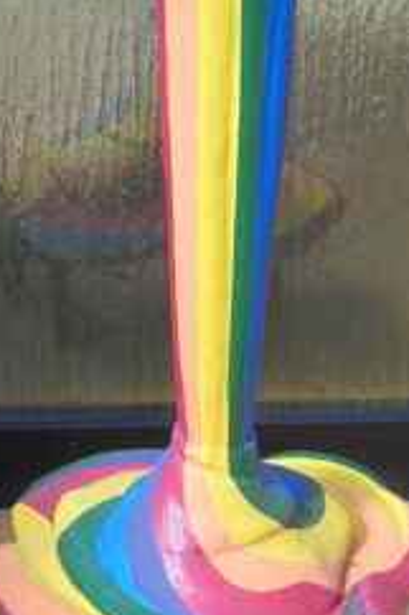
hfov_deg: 10.1
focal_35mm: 135
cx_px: 203
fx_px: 2304
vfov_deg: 14.9
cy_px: -25
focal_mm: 8.9
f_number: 4.8
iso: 100
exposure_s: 1/250
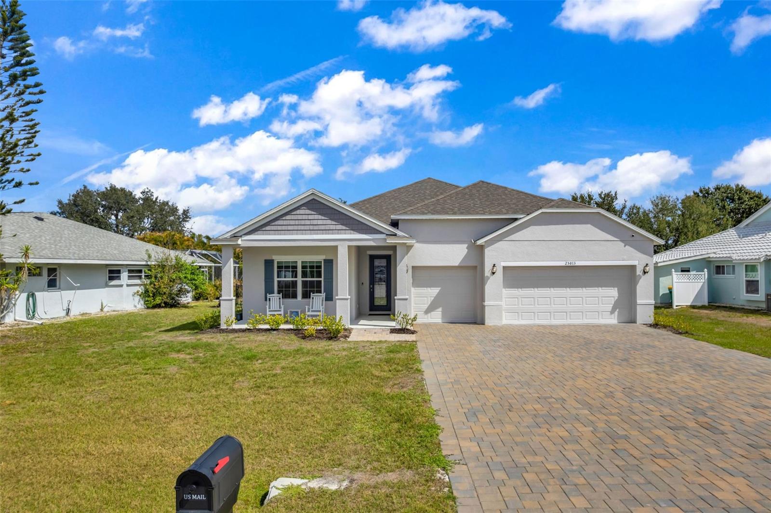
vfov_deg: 57.2
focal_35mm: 22
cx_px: 386
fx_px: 471
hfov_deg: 78.6
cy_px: 256
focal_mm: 8.38
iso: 100
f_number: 2.8
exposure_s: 1/3000
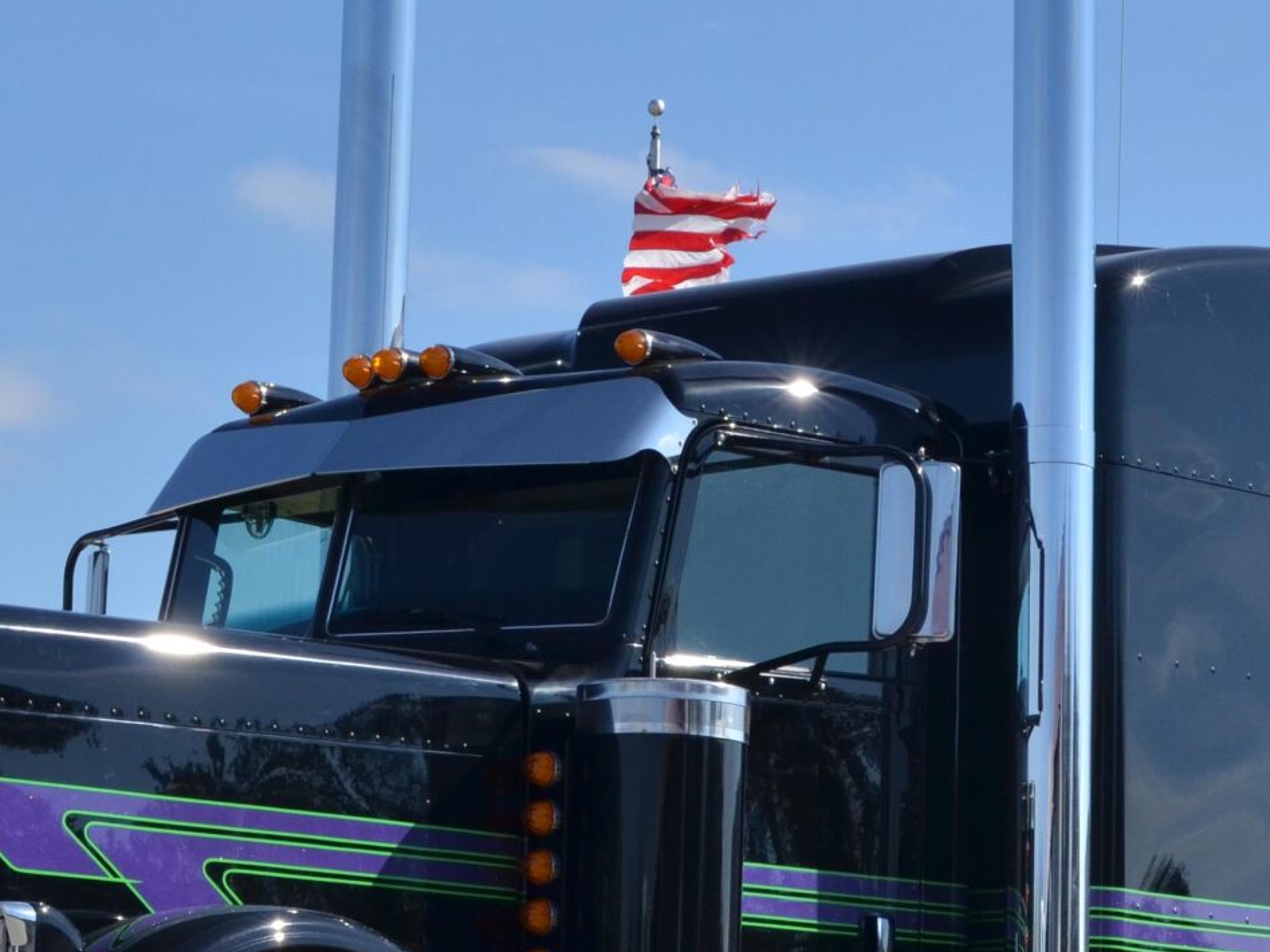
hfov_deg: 12.6
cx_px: 858
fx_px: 5723
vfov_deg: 9.5
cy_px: 458
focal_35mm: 156
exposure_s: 1/640
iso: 400
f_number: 13
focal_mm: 40
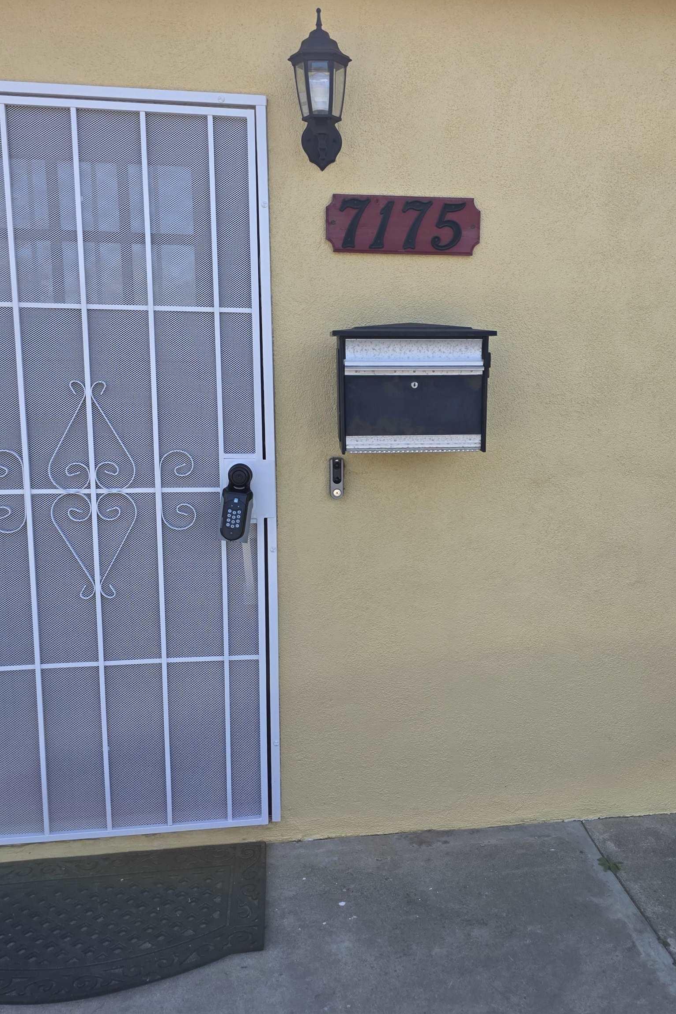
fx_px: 901
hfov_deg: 40.9
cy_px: 506
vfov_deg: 58.7
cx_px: 409
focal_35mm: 32
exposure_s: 1/2010
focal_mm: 6.3
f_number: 1.7
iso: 80
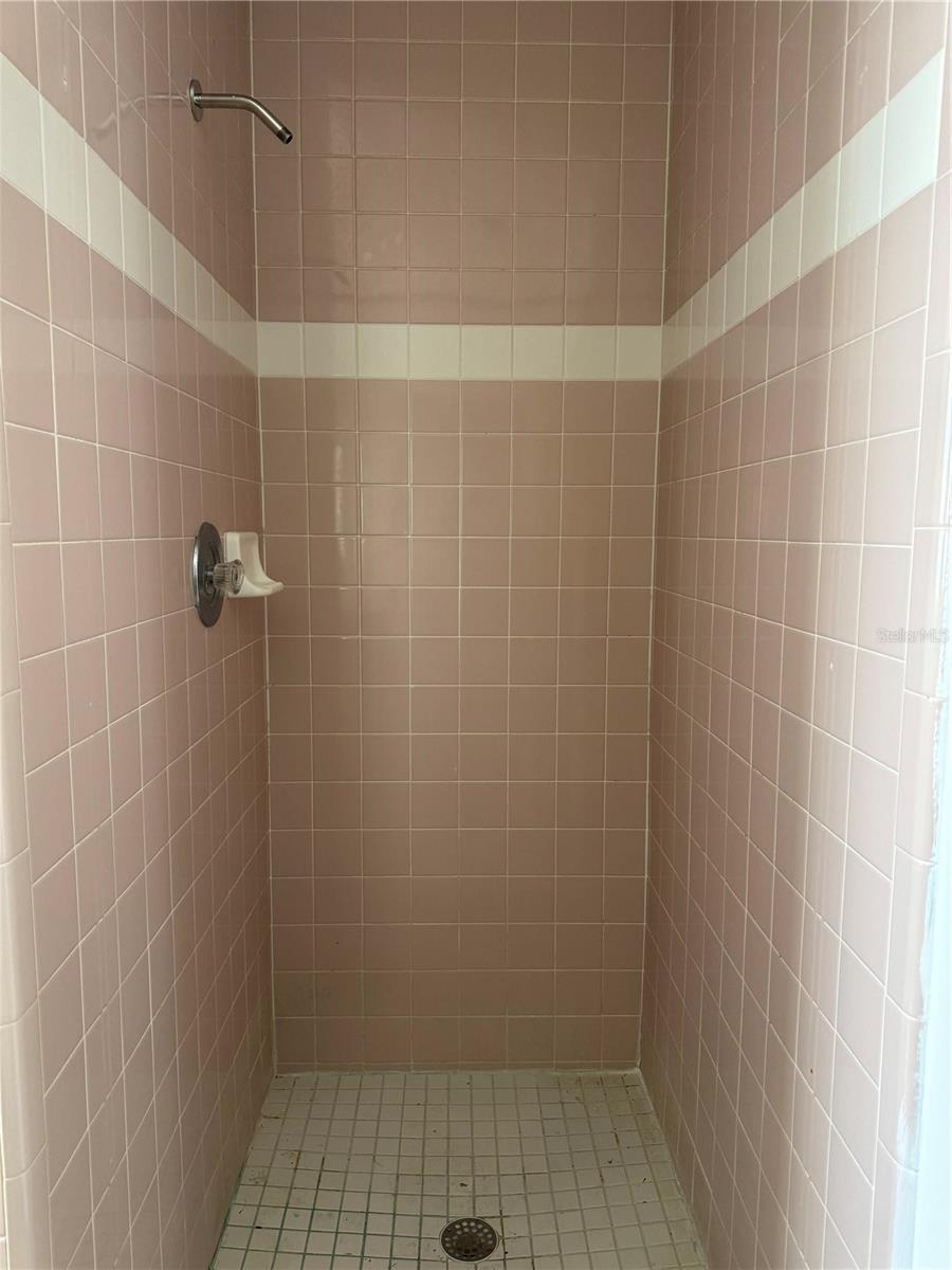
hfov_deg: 56.8
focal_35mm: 24
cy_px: 635
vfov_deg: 71.6
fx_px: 880
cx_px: 476
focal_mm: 6.76
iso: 200
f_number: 1.78
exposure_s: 1/60
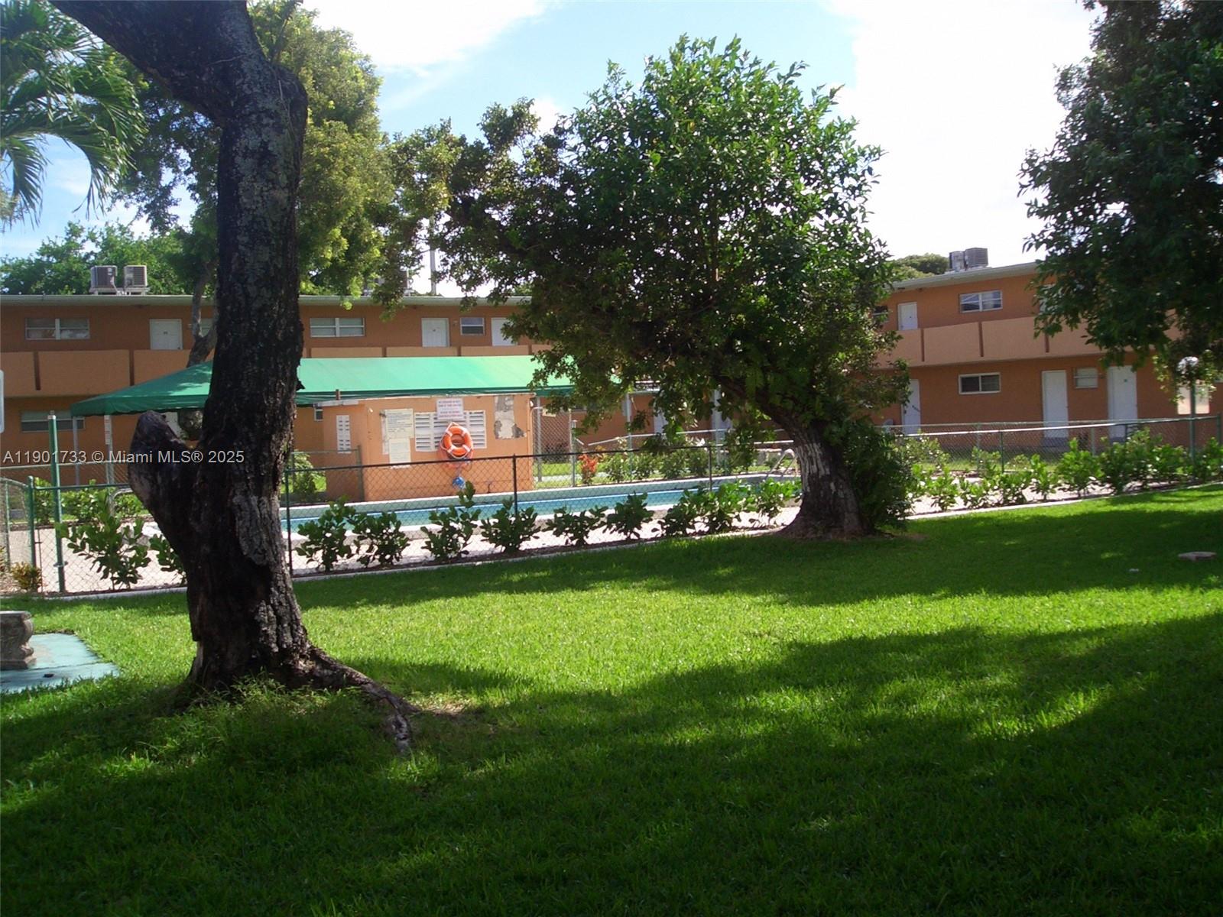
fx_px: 1272
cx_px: 612
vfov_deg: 39.7
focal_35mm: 36
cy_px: 458
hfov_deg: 51.4
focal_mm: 4.8
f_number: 4
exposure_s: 1/320
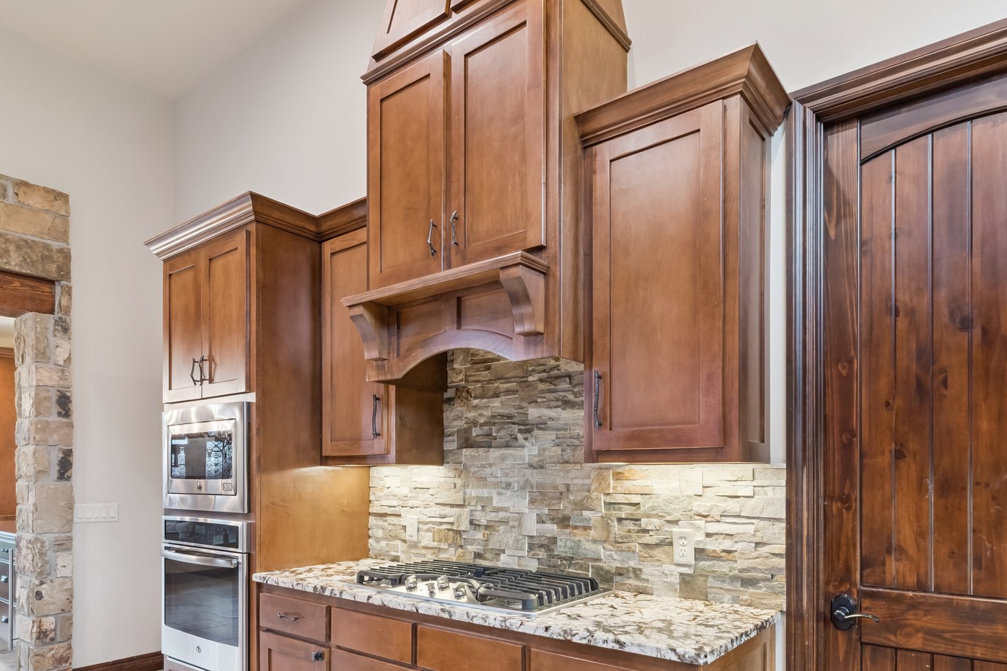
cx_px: 499
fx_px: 652
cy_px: 479
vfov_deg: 52.7
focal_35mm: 23
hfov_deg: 75.3
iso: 200
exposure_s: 1/6
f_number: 8
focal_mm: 10.6
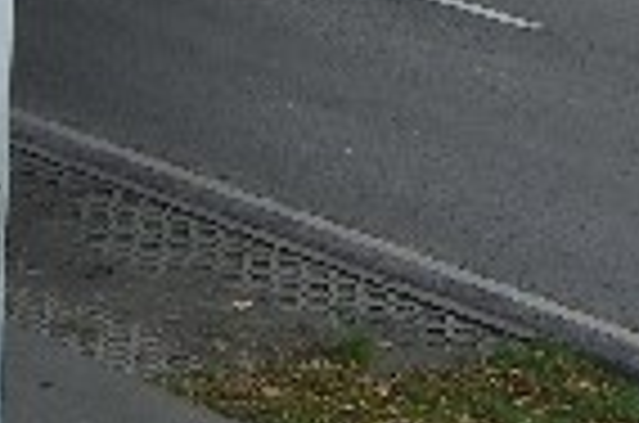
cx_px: 295
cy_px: -385
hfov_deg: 8.5
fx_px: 4321
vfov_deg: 5.5
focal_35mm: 244
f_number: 3.6
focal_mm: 11.8
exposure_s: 1/125
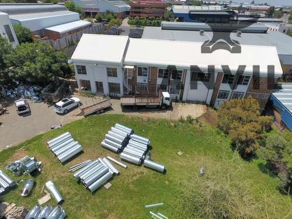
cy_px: 110
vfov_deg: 66.0
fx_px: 169
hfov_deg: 81.7
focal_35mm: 20
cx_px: 146
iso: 100
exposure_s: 1/1314
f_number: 2.8
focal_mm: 3.61
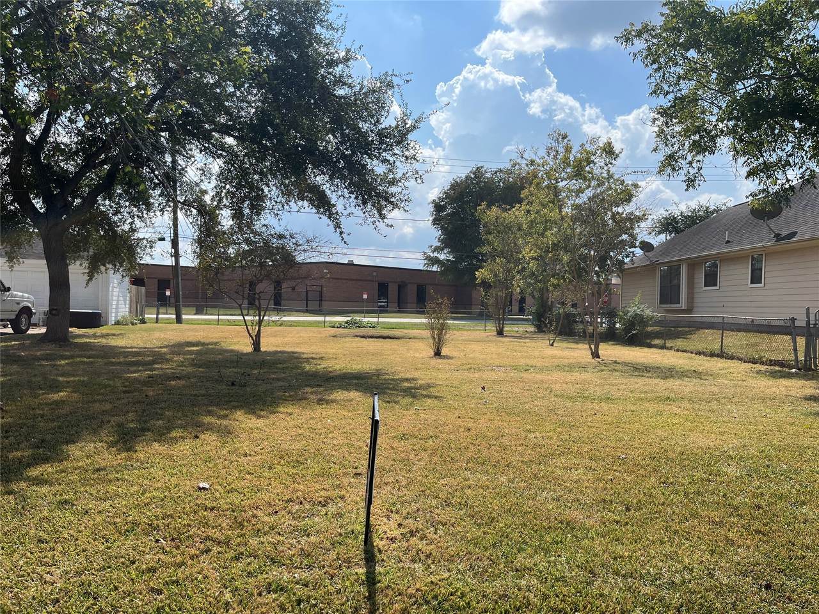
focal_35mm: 26
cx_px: 410
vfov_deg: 53.1
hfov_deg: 67.3
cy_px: 307
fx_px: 615
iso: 50
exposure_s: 1/4854
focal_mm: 5.1
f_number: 1.6
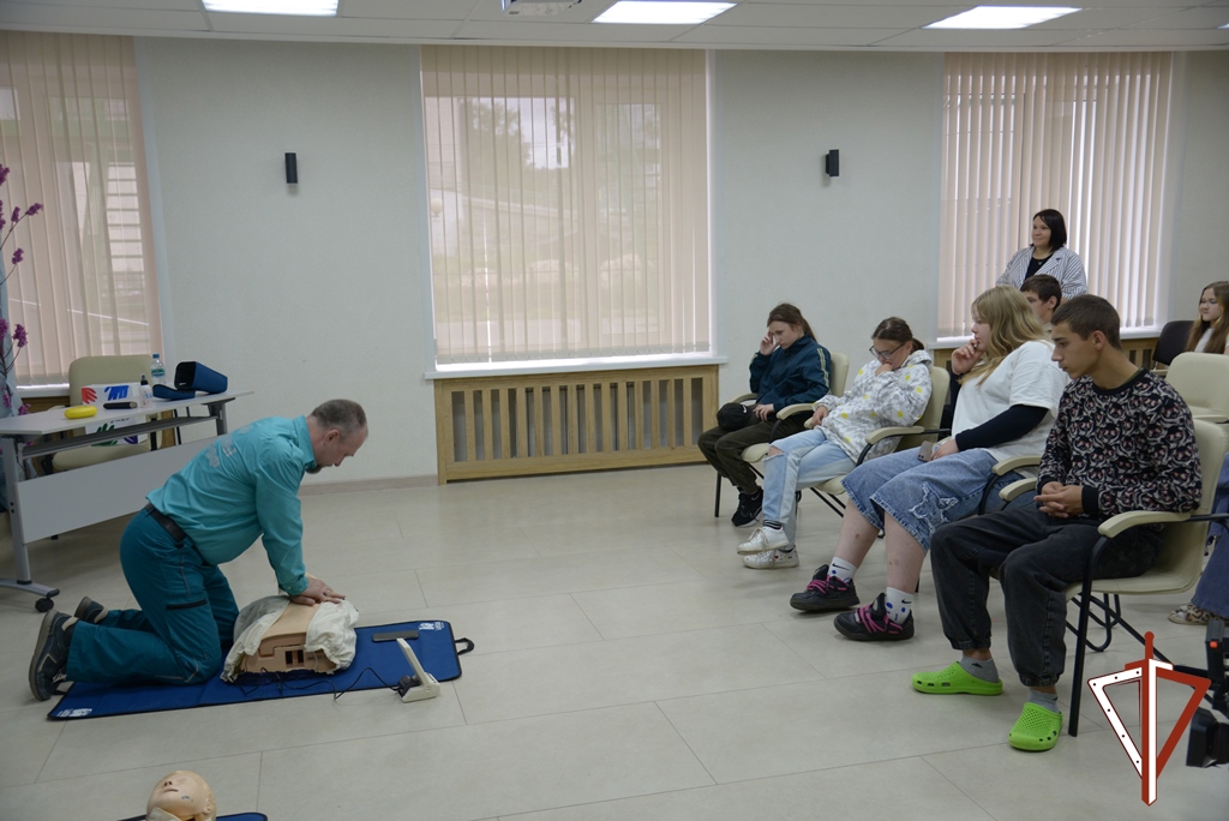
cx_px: 614
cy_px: 410
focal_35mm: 34
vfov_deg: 38.9
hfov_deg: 55.8
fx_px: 1161
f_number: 4.5
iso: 450
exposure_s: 1/125
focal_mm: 34
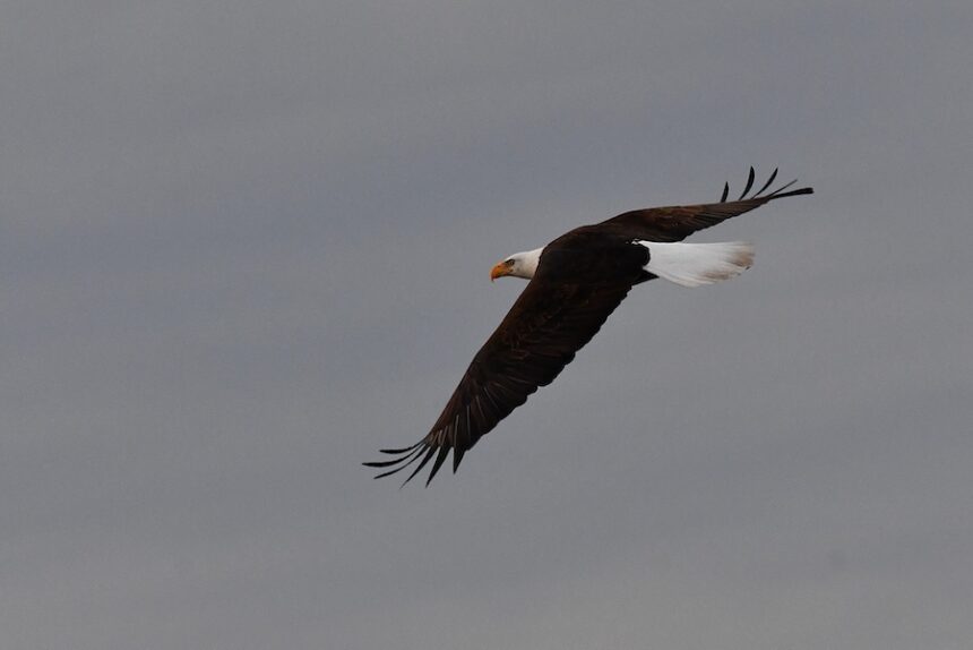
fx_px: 15410
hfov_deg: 3.6
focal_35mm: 570
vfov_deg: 2.4
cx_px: 486
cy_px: 325
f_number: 8
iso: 1600
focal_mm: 380
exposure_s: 1/2000
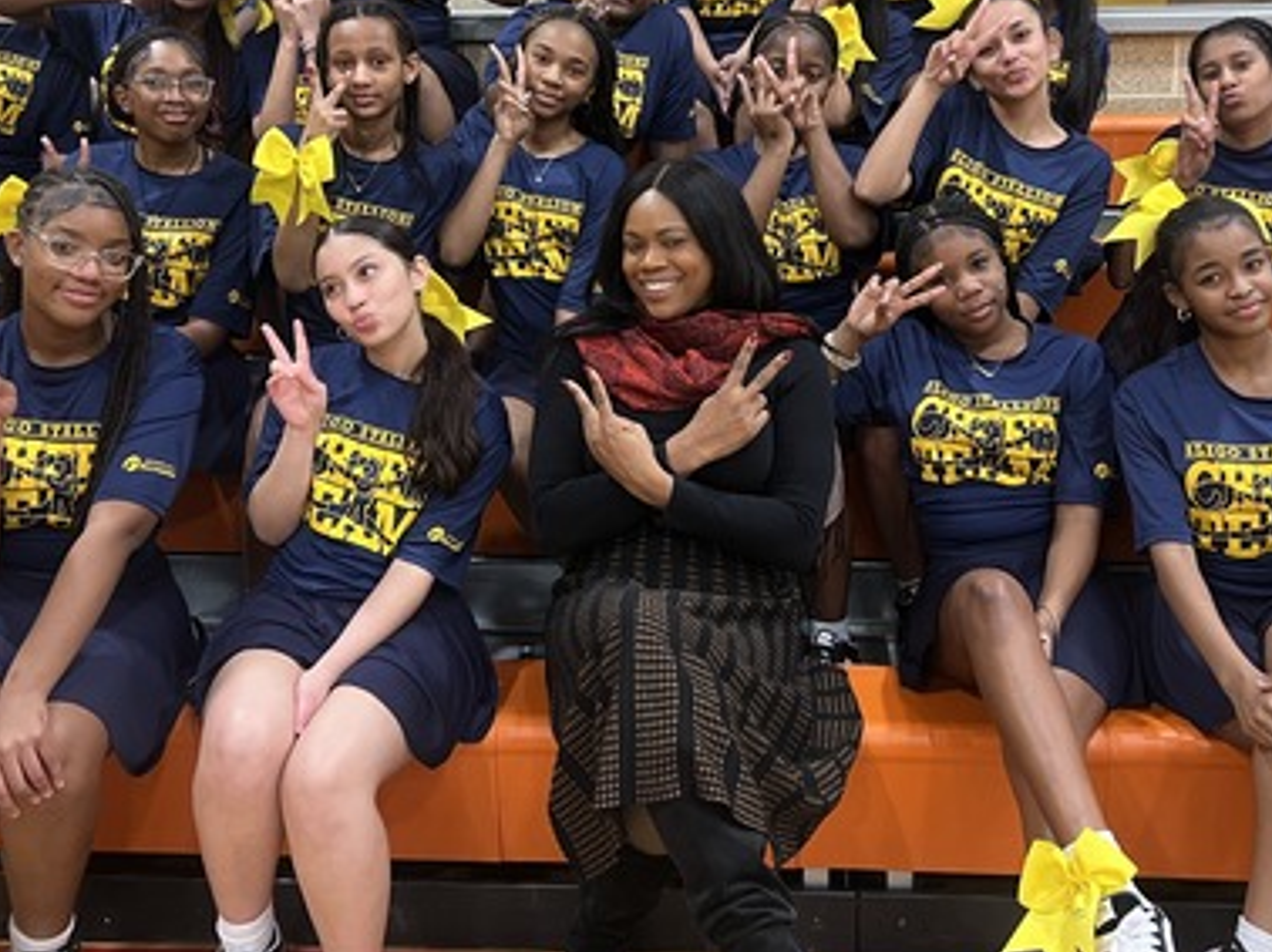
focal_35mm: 41
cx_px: 666
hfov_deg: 45.8
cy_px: 288
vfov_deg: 34.6
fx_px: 1506
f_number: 1.5
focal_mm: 5.7
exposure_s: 1/60
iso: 250
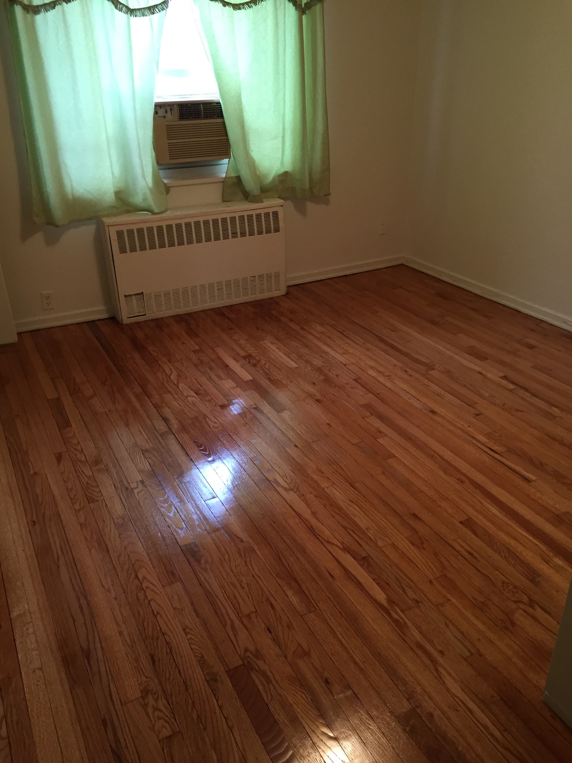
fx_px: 639
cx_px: 286
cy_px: 382
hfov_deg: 48.2
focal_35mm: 29
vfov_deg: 61.7
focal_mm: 4.15
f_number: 2.2
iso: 125
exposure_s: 1/30
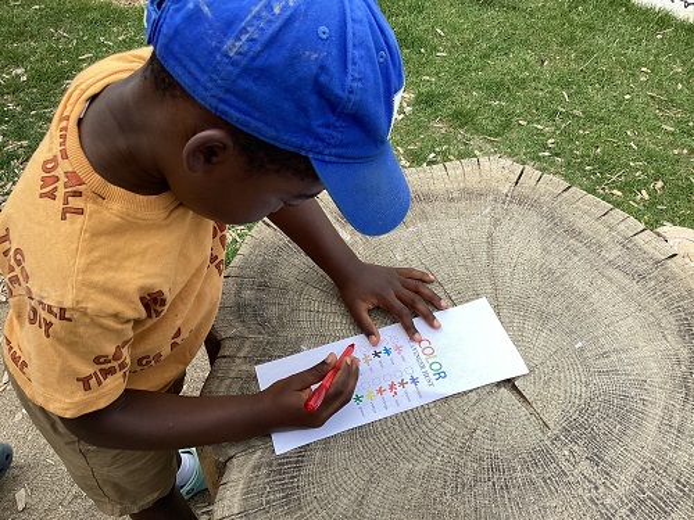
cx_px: 347
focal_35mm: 31
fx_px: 622
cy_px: 260
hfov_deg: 58.4
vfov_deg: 45.4
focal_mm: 3.3
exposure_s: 1/599
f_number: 2.4
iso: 25
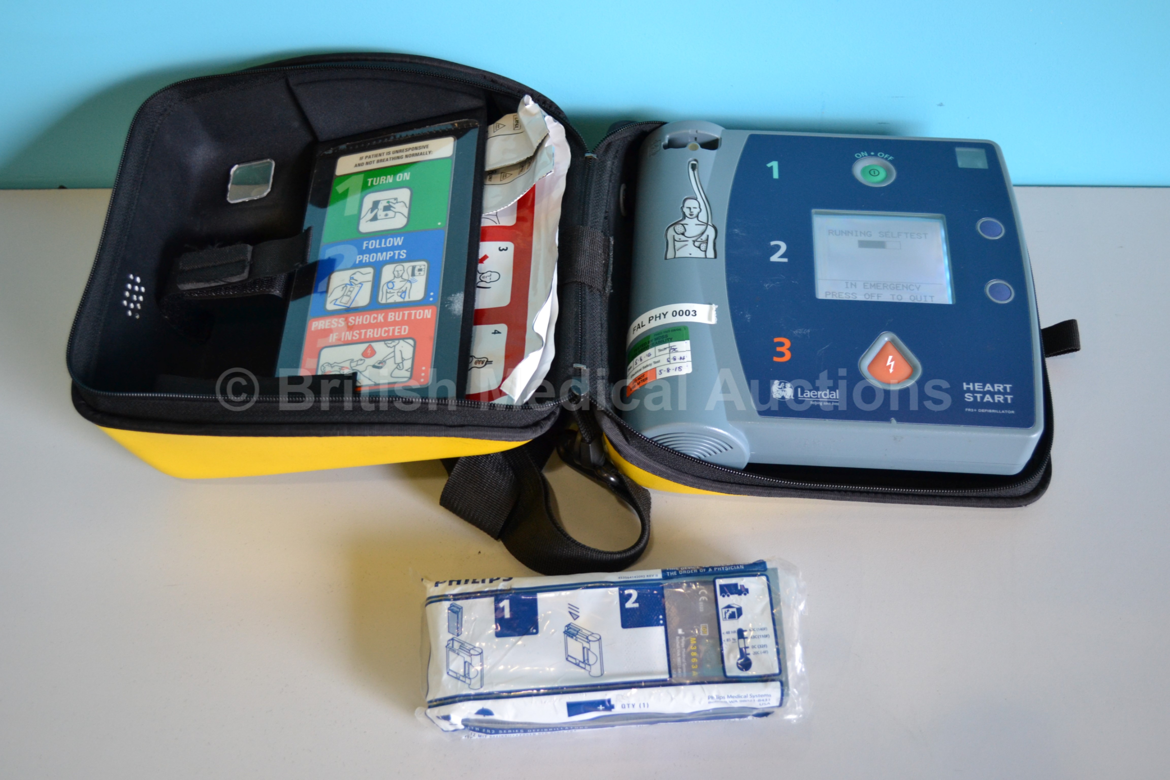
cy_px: 390
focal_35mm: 39
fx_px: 1267
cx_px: 585
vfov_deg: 34.2
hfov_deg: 49.6
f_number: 4.2
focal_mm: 26
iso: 1000
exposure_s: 1/60
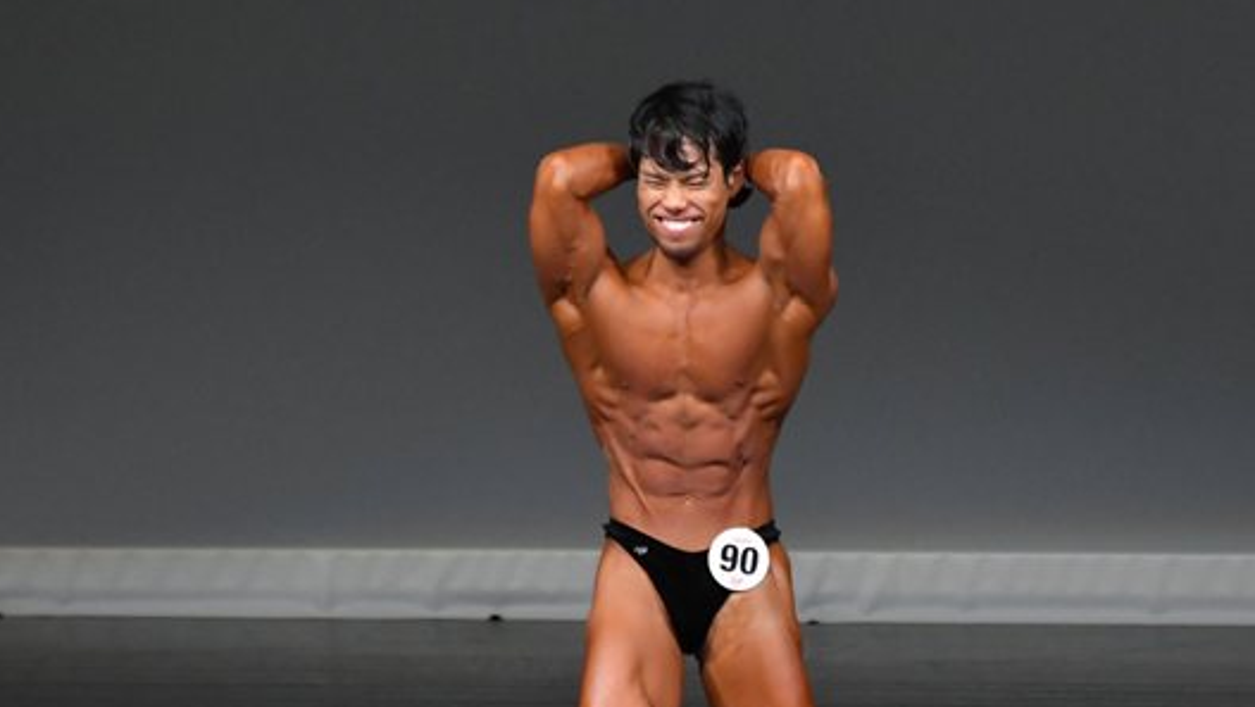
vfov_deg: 2.1
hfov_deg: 3.7
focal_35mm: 577
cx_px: 770
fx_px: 19210
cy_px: 576
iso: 4000
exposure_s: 1/400
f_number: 5.6
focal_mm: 250
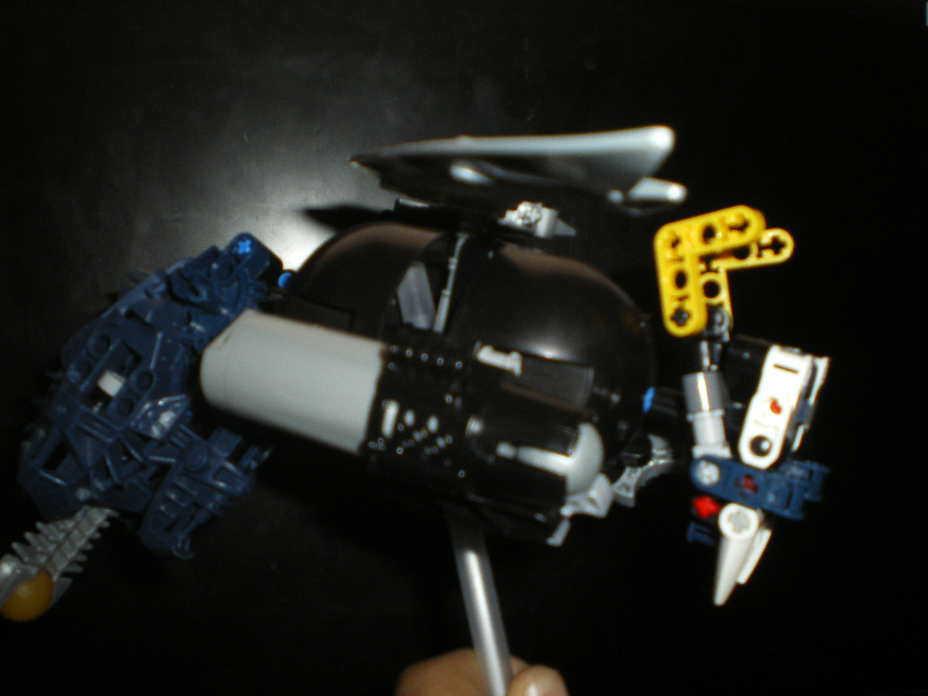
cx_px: 464
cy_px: 348
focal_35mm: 38
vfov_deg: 37.7
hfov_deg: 49.0
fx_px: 1019
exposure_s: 1/50
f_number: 3.1
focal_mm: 6.3
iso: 200
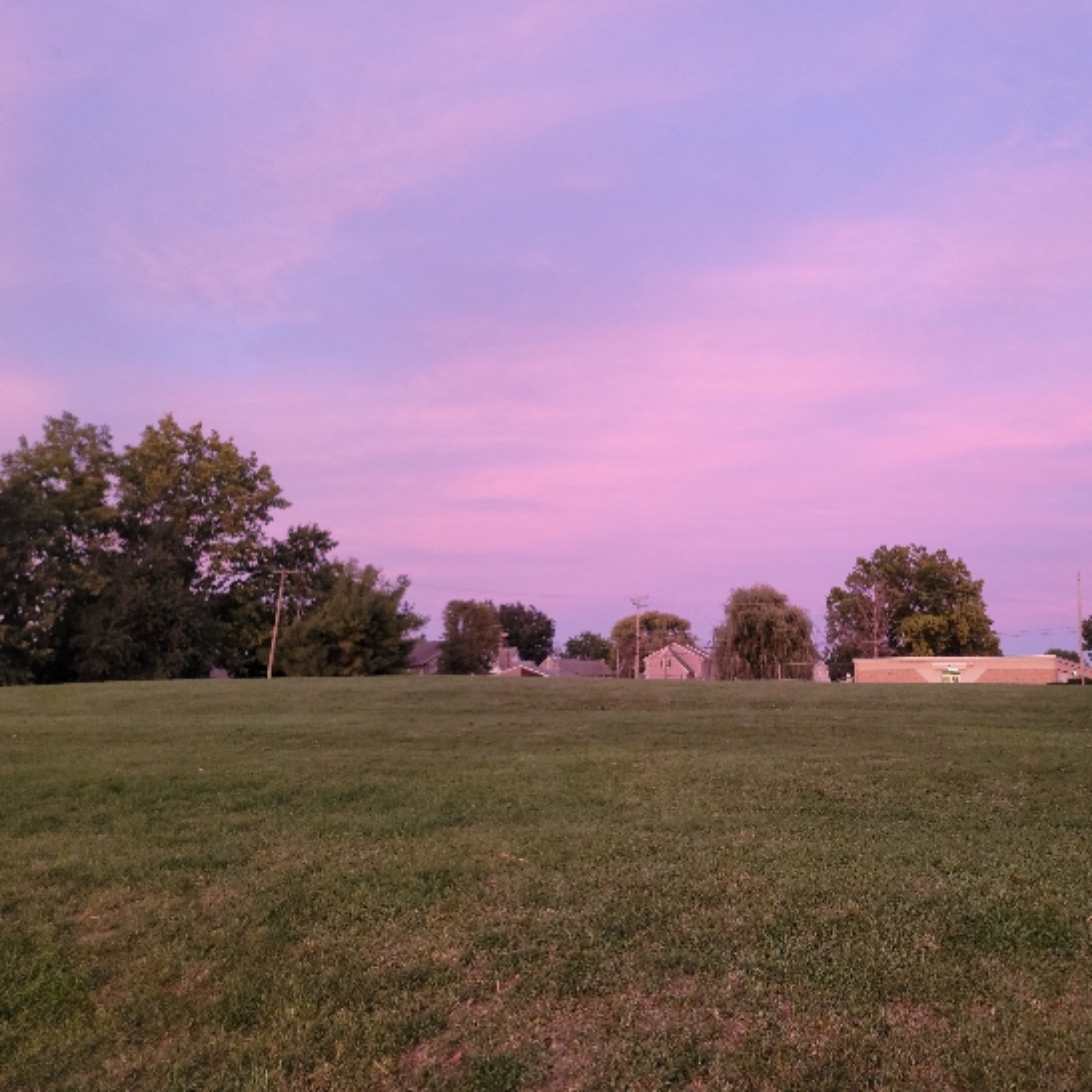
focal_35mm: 31
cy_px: 527
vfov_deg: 52.5
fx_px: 1106
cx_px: 741
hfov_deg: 51.4
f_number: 1.8
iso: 200
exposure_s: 1/60
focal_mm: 7
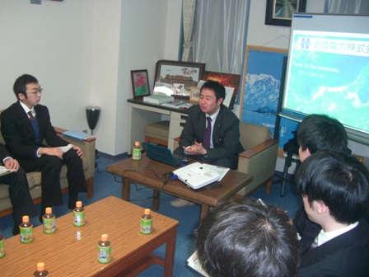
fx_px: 405
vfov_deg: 37.7
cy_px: 138
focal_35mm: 38
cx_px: 184
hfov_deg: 49.0
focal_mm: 7.9
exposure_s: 1/60
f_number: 2.8
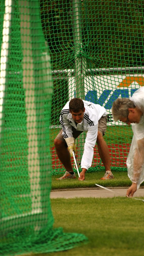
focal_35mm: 441
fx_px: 2990
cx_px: 74
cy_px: 128
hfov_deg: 2.8
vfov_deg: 4.9
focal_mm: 280
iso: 200
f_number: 5.6
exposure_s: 1/400
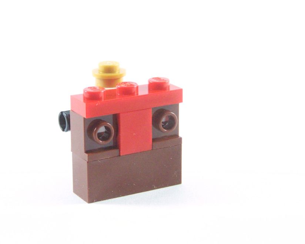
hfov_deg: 21.0
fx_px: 821
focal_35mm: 91
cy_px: 108
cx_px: 133
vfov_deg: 16.9
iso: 400
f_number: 4
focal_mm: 12.4
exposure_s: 1/60
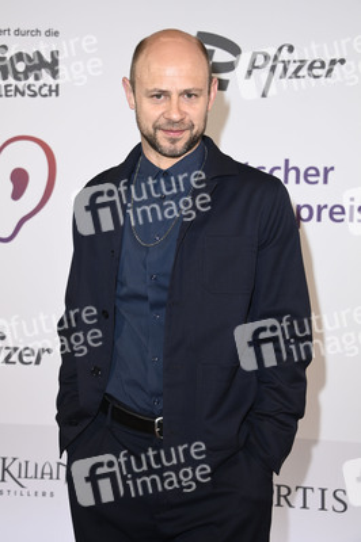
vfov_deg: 32.4
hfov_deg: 21.9
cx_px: 180
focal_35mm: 62
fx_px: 934
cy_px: 271
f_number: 5.6
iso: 800
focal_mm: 62
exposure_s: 1/250
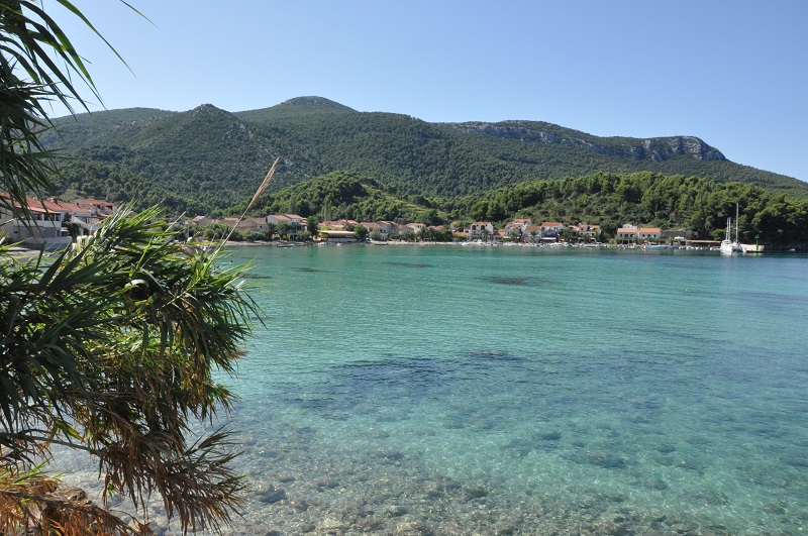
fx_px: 605
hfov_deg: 67.5
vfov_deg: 47.8
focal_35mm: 27
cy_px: 268
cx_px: 404
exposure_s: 1/400
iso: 1250
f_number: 20
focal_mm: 18
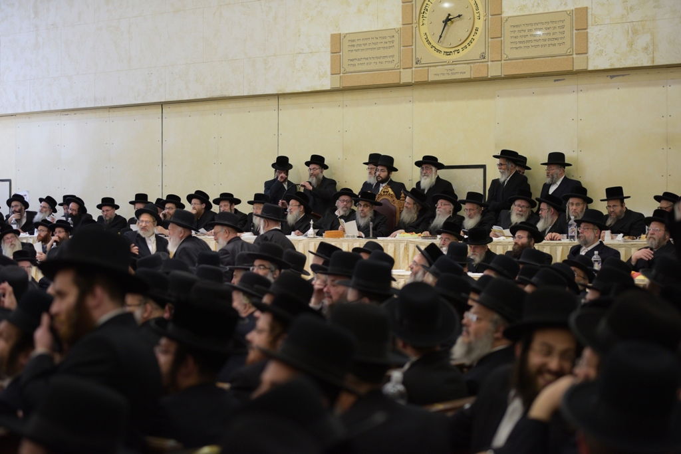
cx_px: 340
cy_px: 227
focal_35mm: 70
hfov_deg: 28.8
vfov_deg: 19.5
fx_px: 1324
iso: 800
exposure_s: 1/125
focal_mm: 70
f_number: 2.8
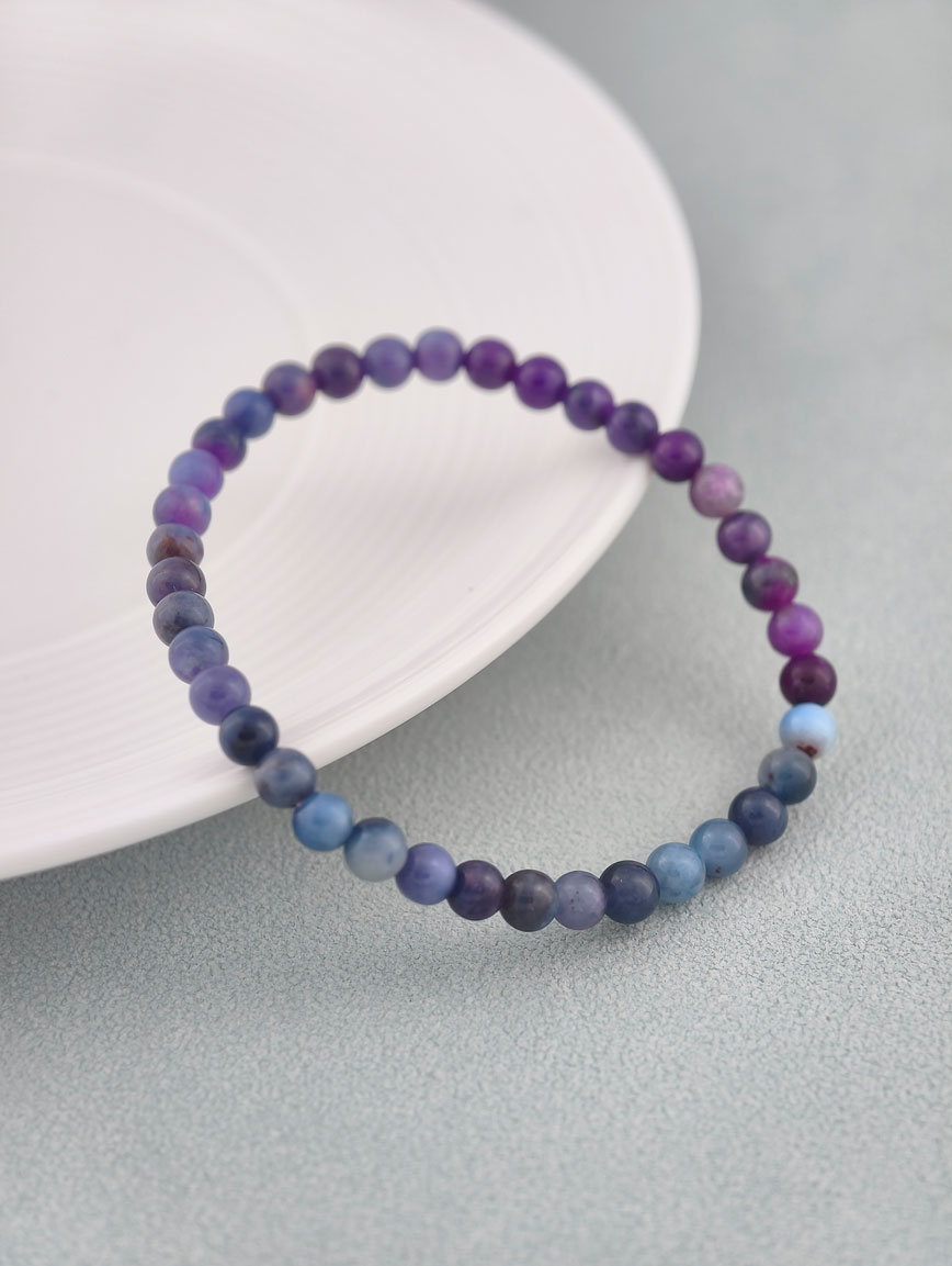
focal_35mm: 85
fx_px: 3109
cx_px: 476
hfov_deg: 17.4
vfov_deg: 23.0
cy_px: 633
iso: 125
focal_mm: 22.48
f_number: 2.67
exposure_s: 1/160
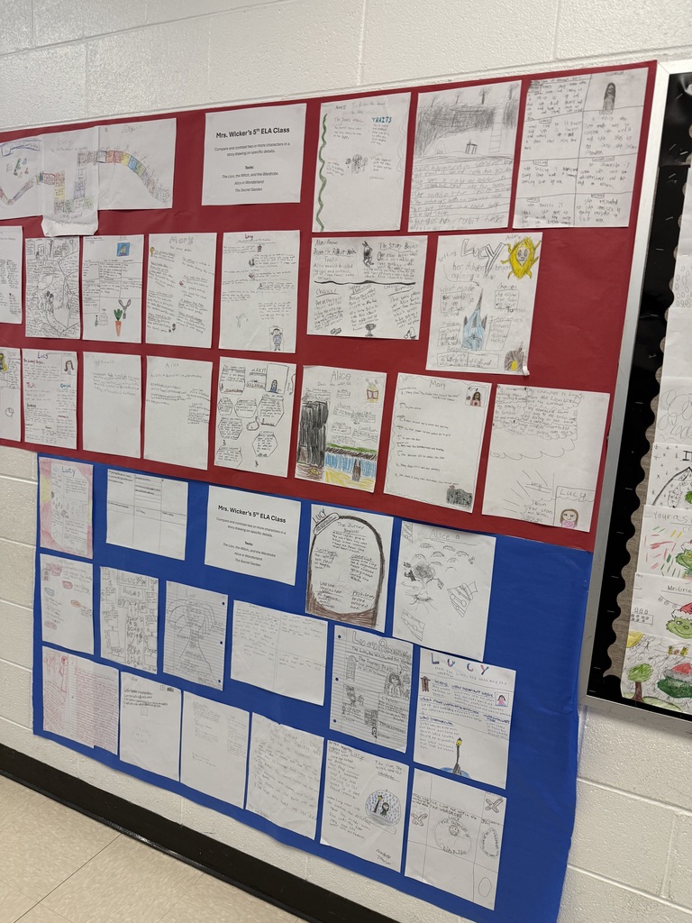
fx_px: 640
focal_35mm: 24
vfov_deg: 71.6
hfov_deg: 56.8
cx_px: 346
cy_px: 462
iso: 125
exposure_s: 1/60
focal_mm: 6.76
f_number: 1.78
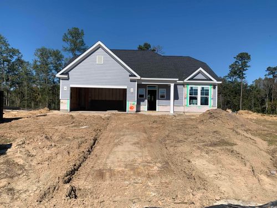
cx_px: 138
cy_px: 104
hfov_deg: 67.3
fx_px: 208
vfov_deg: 53.1
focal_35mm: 26
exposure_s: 1/3788
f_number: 1.8
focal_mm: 4.25
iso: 25
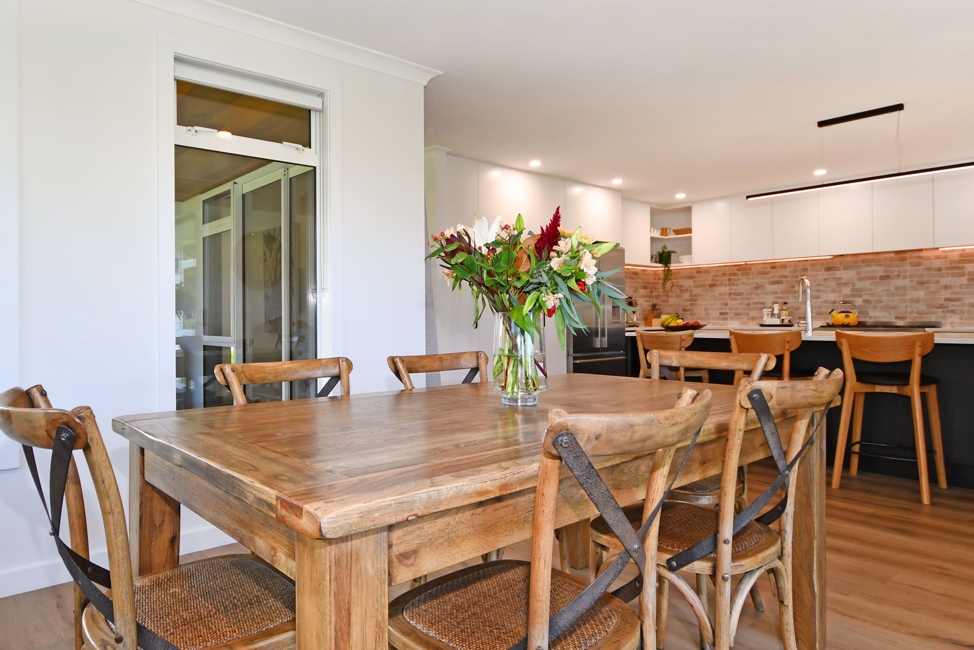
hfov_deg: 78.3
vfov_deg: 57.2
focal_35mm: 22
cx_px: 434
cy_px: 307
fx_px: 595
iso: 250
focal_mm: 10
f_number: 4
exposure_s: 1/60
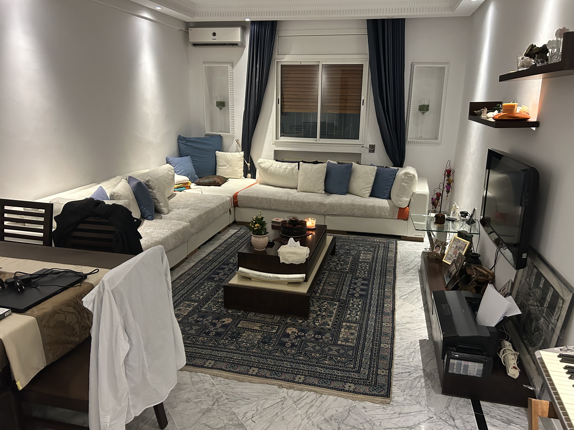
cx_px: 287
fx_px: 431
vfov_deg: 53.1
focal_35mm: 26
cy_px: 215
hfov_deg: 67.3
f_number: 1.5
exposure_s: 1/50
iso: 400
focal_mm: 5.7
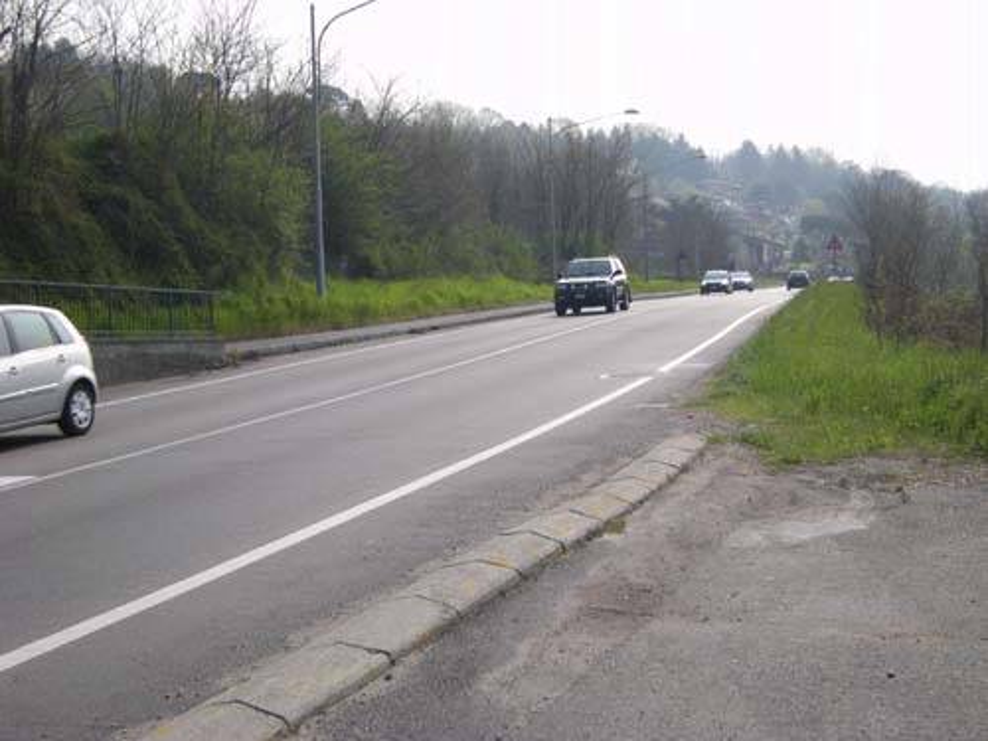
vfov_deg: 28.0
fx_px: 1484
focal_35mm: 52
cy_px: 370
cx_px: 494
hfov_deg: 36.8
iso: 64
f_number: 7.6
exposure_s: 1/164
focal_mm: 8.8
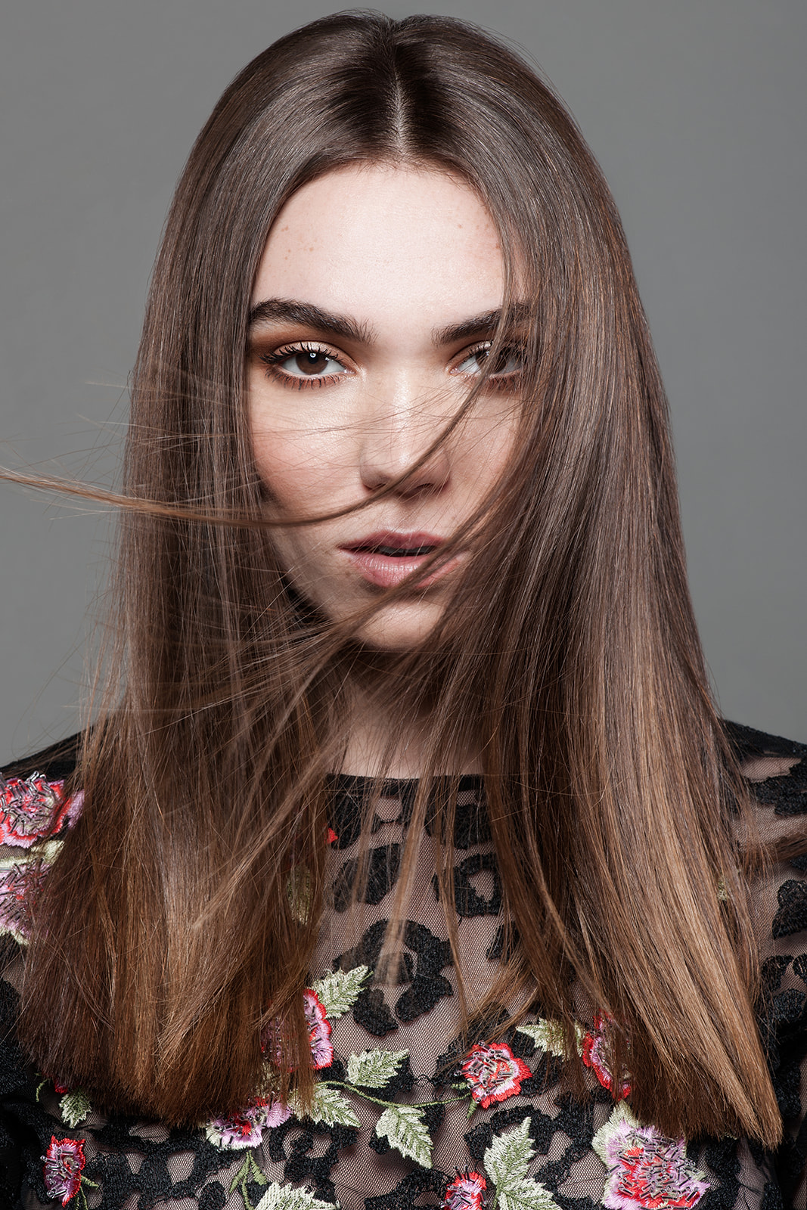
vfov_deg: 19.5
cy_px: 605
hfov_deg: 13.0
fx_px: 3530
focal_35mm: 105
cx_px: 404
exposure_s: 1/160
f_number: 18
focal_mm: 105
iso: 100
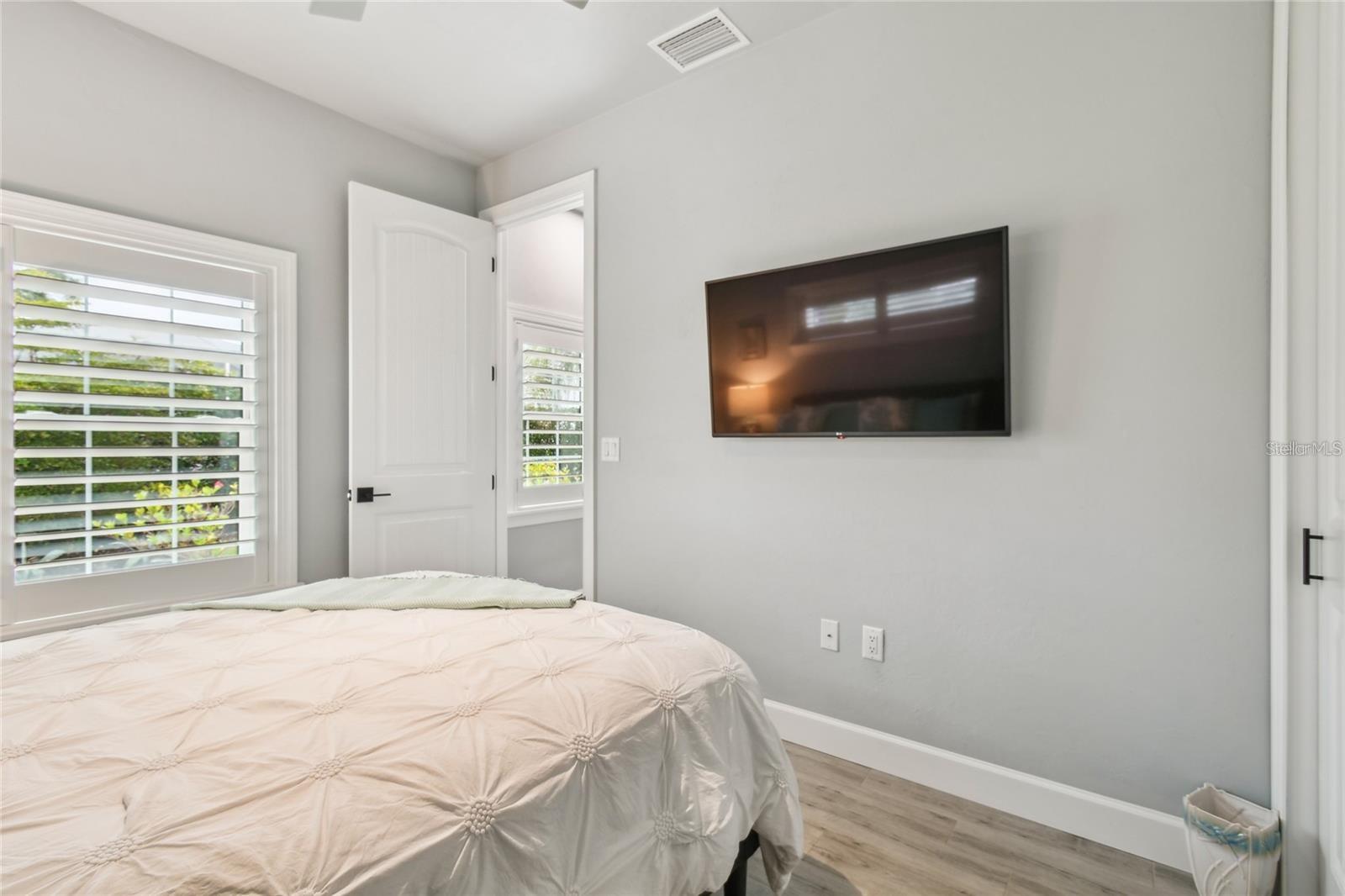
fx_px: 560
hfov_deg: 100.4
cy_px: 448
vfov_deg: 77.3
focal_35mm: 15
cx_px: 672
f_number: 7.1
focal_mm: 10
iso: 100
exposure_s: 1/2.5
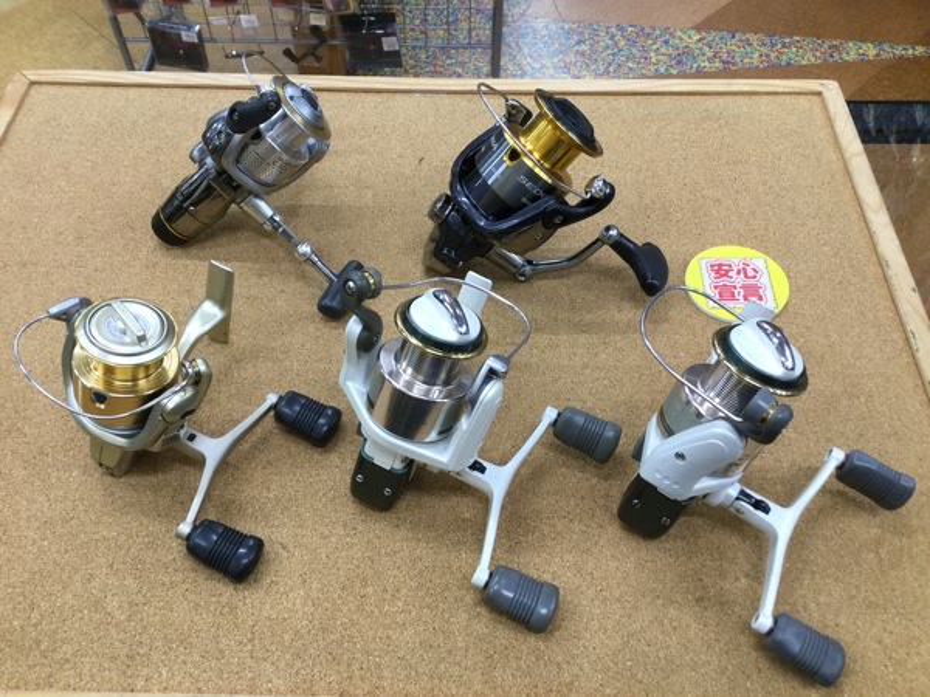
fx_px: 833
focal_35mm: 31
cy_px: 348
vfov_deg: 45.4
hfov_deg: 58.4
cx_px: 465
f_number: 2.4
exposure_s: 1/30
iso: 40
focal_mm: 3.3
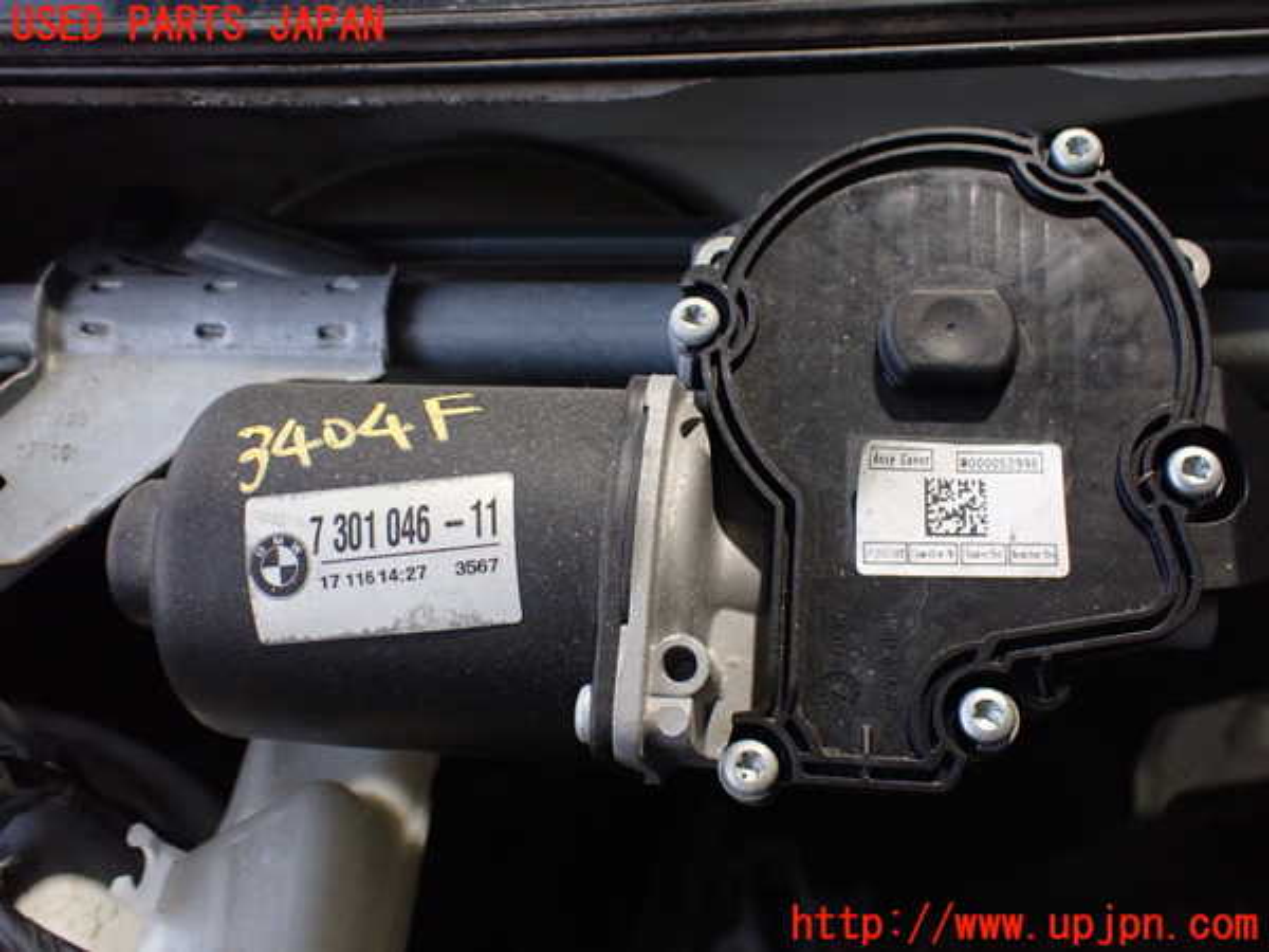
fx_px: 1100
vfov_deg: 46.8
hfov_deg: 60.0
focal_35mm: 30
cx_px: 634
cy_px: 476
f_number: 2.3
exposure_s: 1/60
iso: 800
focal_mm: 5.4
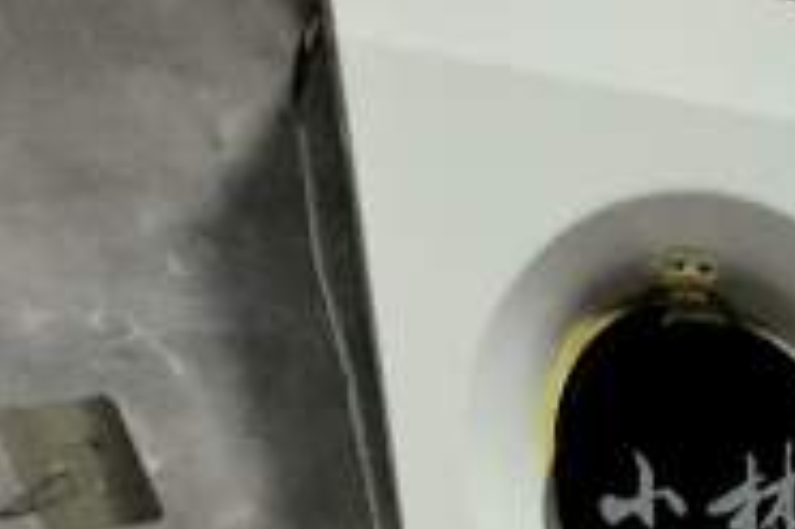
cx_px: 1027
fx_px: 1390
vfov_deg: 14.2
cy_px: 1286
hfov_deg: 27.0
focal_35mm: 63
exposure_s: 1/50
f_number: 2.2
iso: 250
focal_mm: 1.95
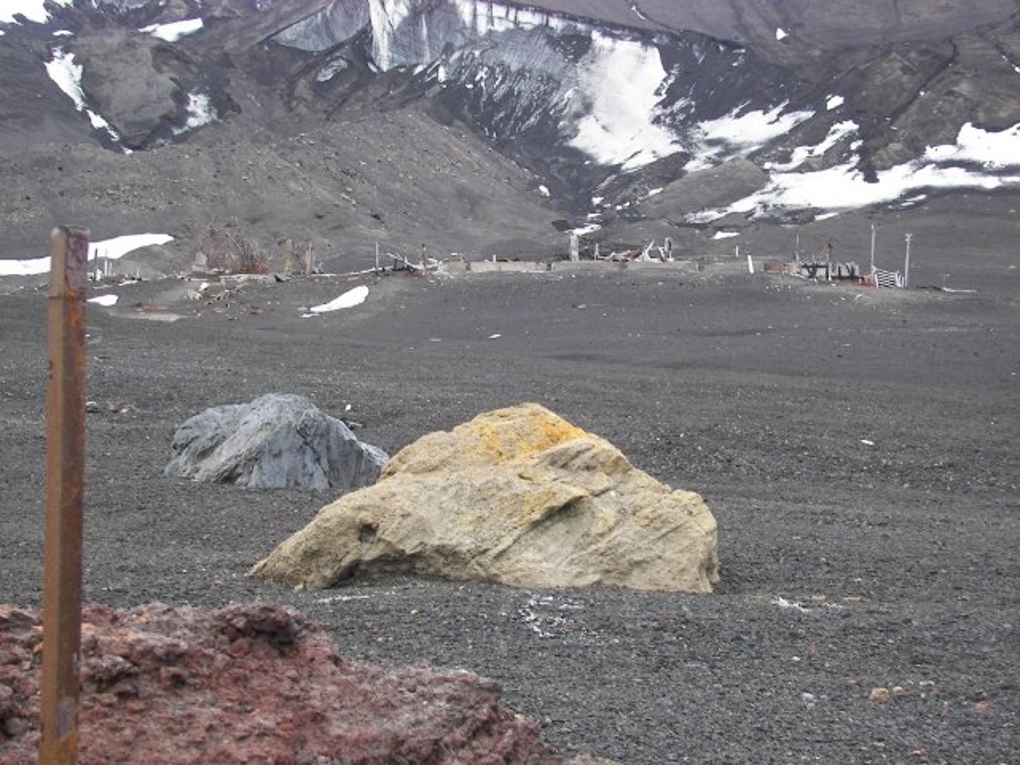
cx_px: 510
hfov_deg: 29.4
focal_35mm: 66
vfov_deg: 22.3
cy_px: 382
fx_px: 1945
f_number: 2.8
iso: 50
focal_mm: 10.9
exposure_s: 1/160
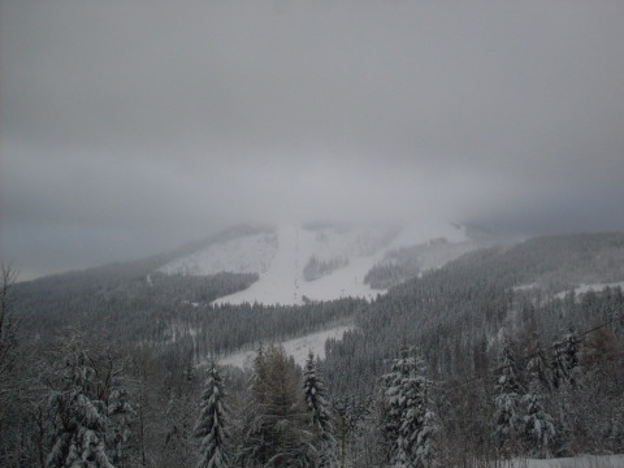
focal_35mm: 38
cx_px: 312
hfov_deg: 49.0
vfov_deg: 37.7
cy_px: 234
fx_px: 685
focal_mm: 6.3
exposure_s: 1/125
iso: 80
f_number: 8.4
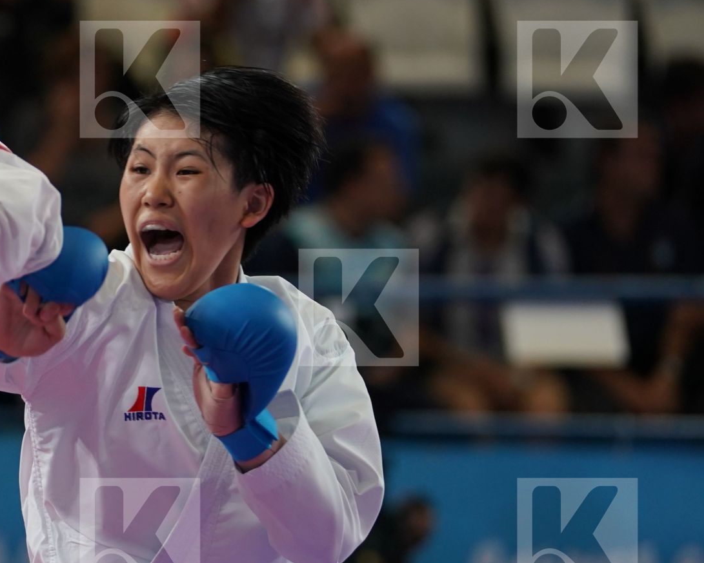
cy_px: 308
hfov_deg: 5.3
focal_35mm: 367
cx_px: 140
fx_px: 7647
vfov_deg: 4.2
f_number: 2.8
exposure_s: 1/1000
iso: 1000
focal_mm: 158
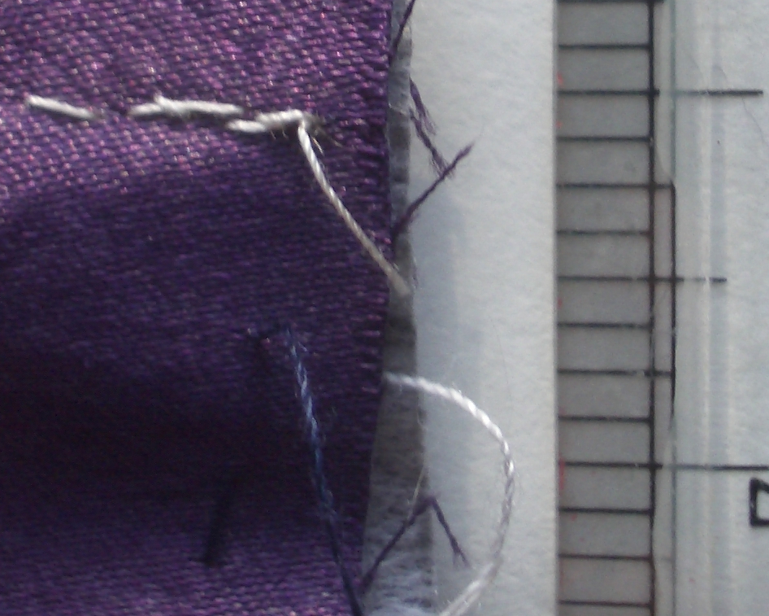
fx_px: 2982
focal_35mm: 131
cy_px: 61
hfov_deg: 14.7
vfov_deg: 11.7
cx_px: 292
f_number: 3.5
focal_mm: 10.2
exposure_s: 1/50
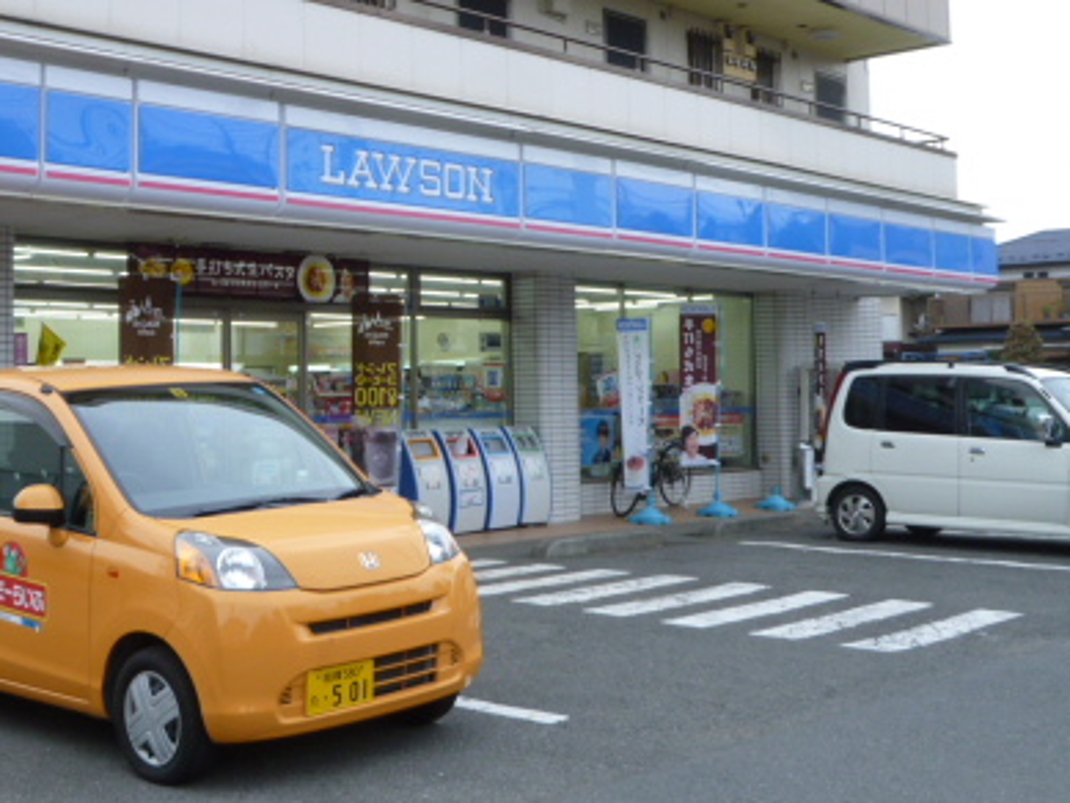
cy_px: 286
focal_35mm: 51
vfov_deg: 28.4
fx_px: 1577
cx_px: 385
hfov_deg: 37.2
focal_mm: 5.5
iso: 80
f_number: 3.1
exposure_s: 1/50
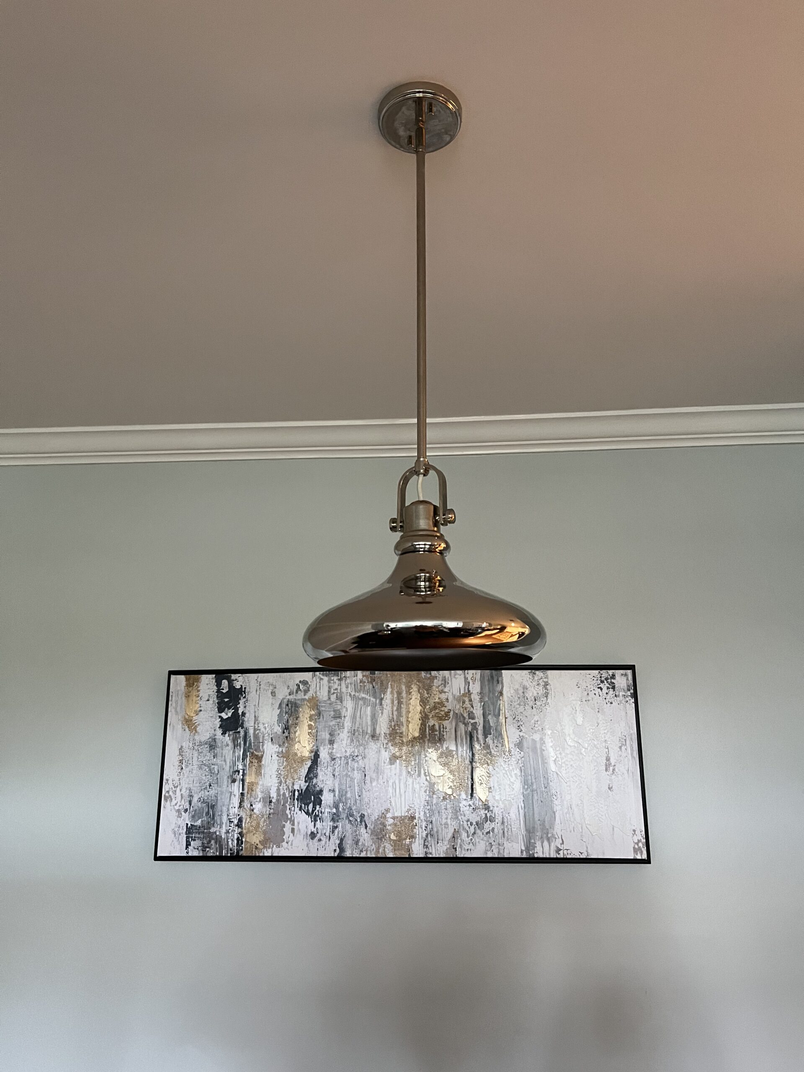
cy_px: 536
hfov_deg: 53.1
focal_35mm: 26
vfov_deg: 67.3
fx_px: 805
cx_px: 402
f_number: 1.5
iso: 400
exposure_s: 1/60
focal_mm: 5.7
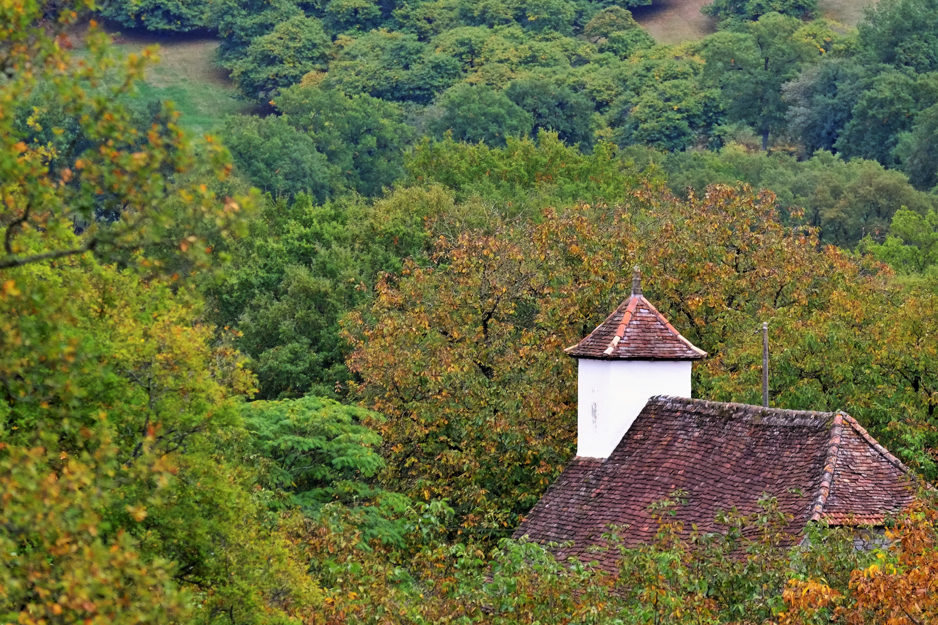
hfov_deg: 6.7
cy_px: 304
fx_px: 8024
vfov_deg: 4.5
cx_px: 493
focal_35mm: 308
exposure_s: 1/1000
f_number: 4.5
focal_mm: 156.1
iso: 3200
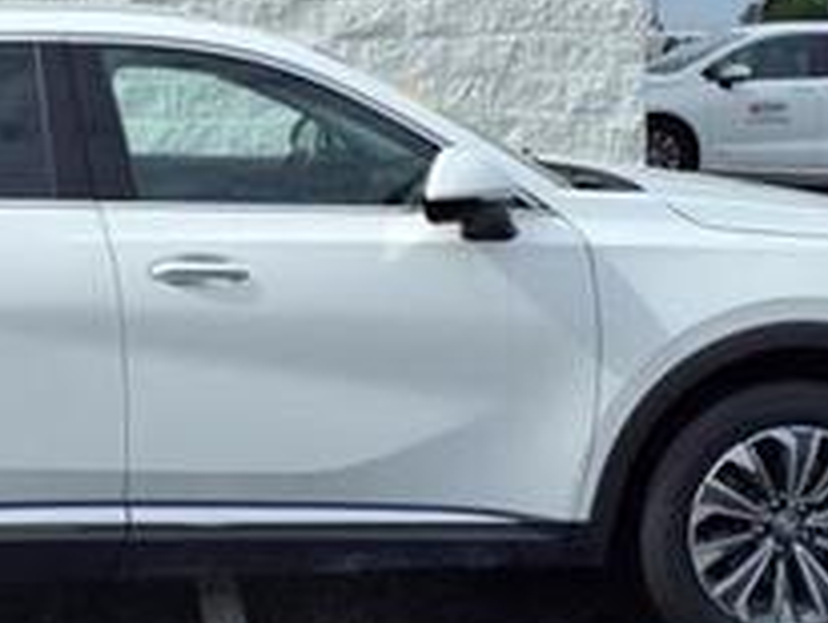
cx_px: 169
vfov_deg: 22.2
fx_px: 1581
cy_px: 217
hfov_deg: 28.7
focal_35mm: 66
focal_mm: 3.58
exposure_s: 1/2000
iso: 40
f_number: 1.9
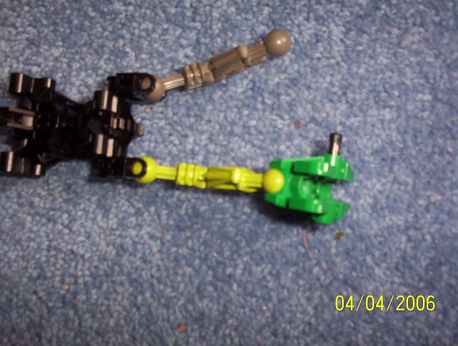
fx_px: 517
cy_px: 173
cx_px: 229
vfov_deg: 37.0
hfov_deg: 47.8
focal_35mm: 39
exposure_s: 1/30
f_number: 4.5
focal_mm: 6
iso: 140
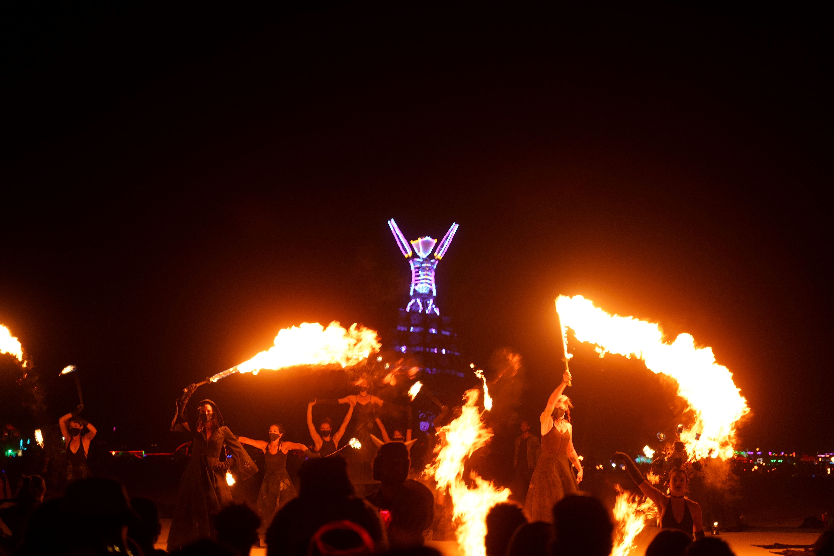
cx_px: 417
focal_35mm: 75
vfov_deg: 18.2
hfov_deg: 27.0
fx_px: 1737
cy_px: 278
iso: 500
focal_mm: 75
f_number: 2.8
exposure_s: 1/80
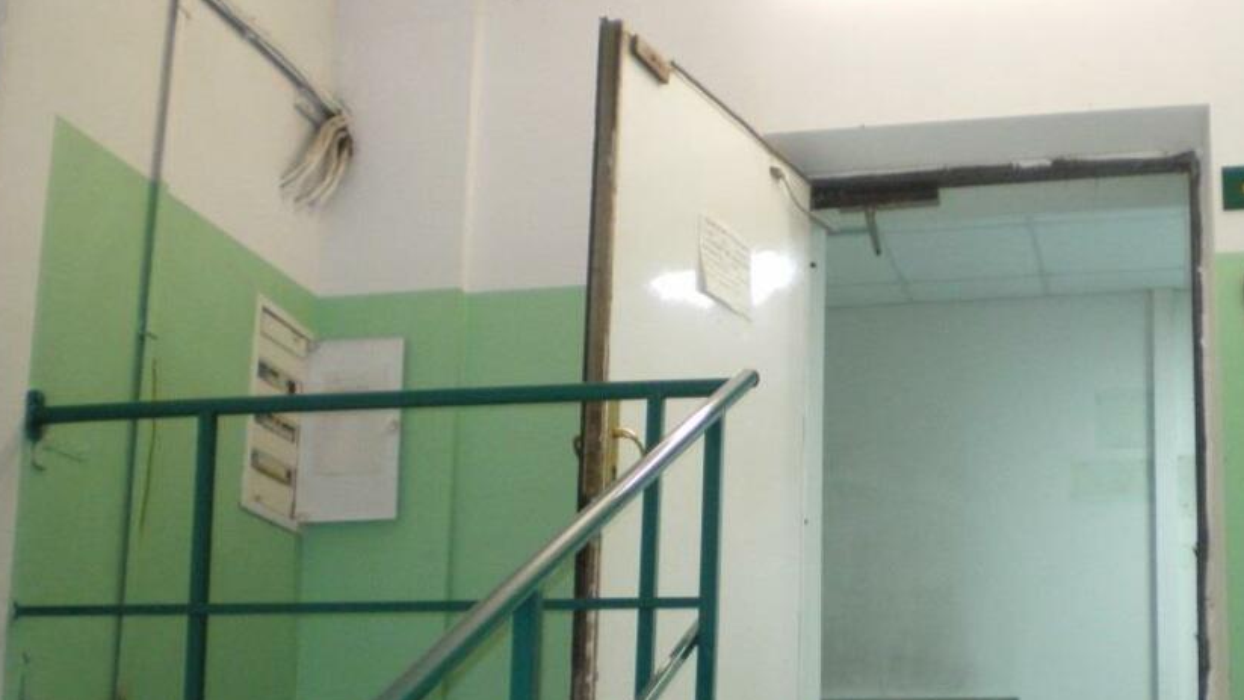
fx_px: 1814
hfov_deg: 37.5
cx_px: 808
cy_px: 614
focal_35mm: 55
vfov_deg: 21.4
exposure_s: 1/30
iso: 400
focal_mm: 6.3
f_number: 3.1
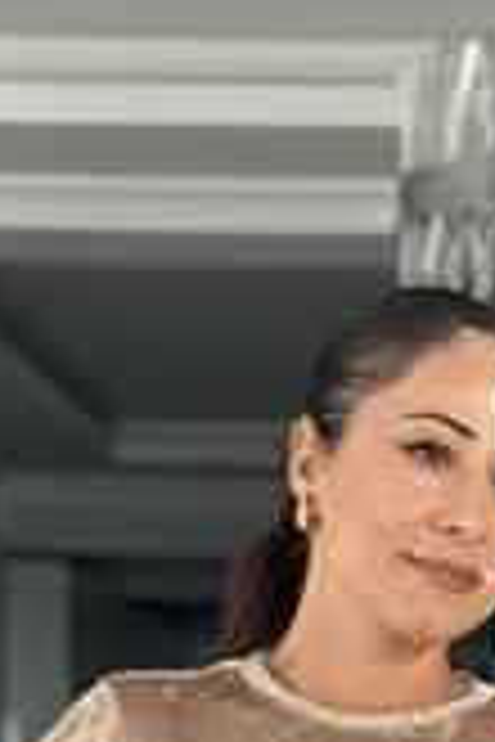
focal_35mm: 153
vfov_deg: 12.8
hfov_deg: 9.0
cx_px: 261
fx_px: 3155
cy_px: 1084
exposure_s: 1/263
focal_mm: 6.86
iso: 80
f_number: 1.78
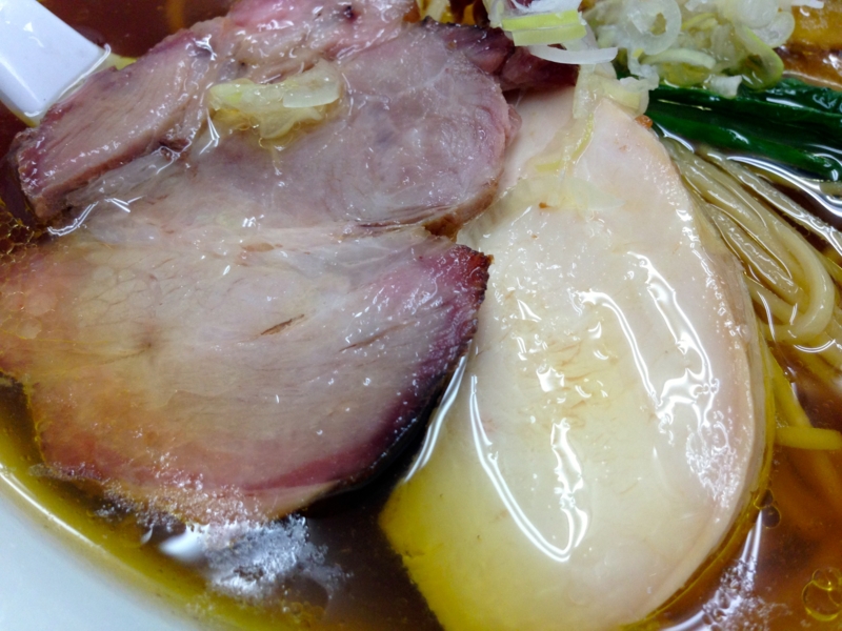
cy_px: 316
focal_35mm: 33
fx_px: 803
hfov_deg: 55.4
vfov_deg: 42.9
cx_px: 421
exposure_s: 1/120
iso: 100
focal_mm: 4.12
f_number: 2.4
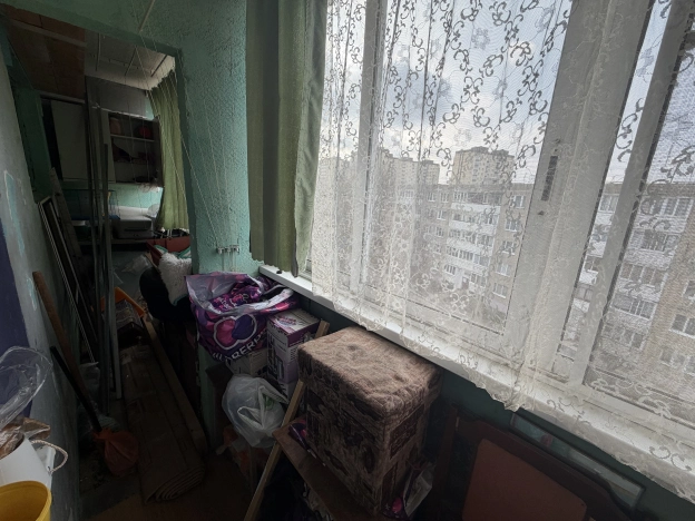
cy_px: 260
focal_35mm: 14
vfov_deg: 85.7
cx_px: 348
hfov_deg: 102.1
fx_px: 281
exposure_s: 1/167
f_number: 2.2
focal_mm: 2.22
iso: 40
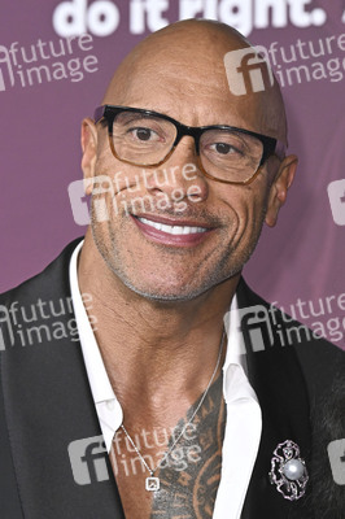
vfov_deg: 18.1
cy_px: 260
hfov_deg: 12.1
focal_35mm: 113
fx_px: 1627
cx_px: 172
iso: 2500
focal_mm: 113
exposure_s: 1/320
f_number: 5.6
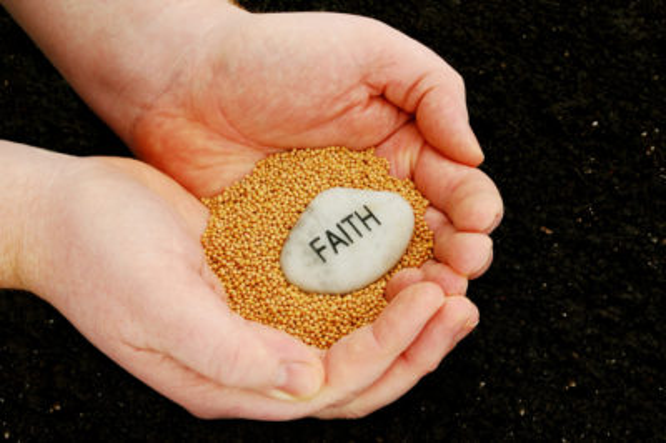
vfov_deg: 16.5
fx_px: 1525
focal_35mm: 82
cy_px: 222
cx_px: 333
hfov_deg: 24.6
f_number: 14
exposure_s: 1/8
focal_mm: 55
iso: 100
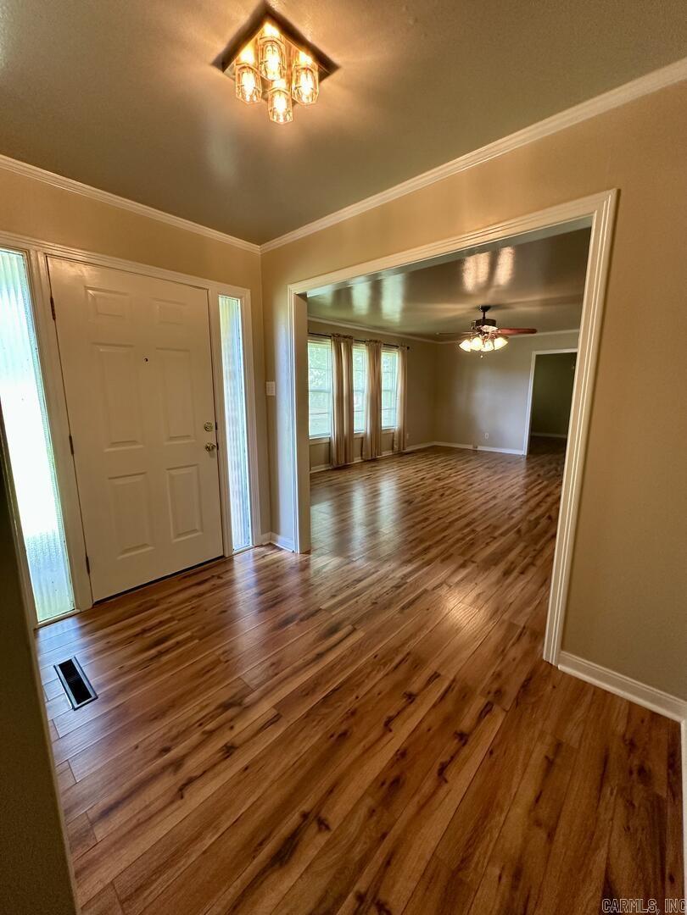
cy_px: 458
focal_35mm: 14
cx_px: 344
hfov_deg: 85.7
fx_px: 370
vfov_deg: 102.1
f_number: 2.2
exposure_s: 1/60
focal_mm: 2.22
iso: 250
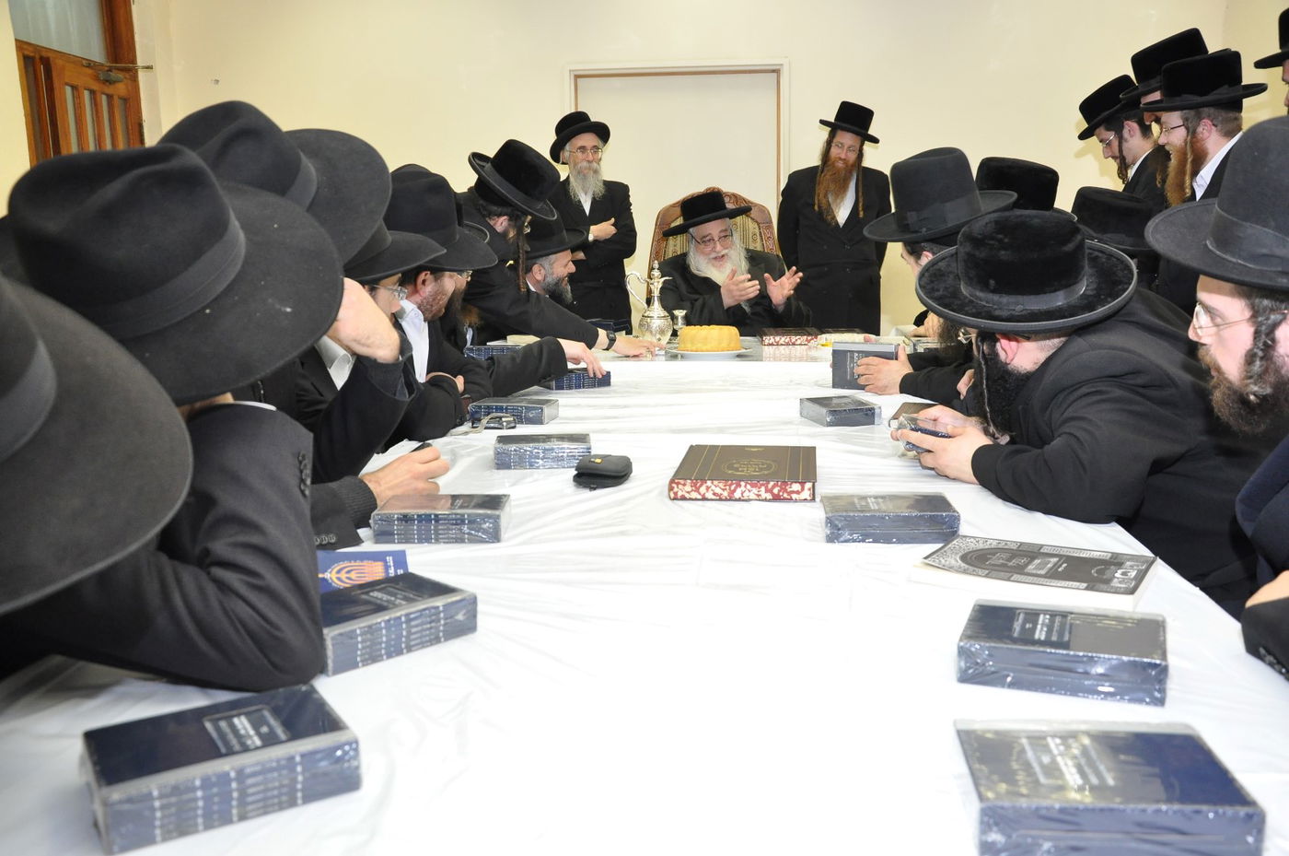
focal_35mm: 32
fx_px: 1126
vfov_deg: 41.6
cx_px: 644
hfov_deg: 59.6
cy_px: 428
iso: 1250
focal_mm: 21
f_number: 5
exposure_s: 1/100
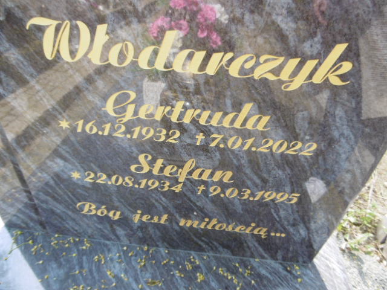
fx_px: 268
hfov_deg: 71.6
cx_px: 194
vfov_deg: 56.8
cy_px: 145
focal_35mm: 24
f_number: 3.1
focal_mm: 4.3
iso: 100
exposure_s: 1/80
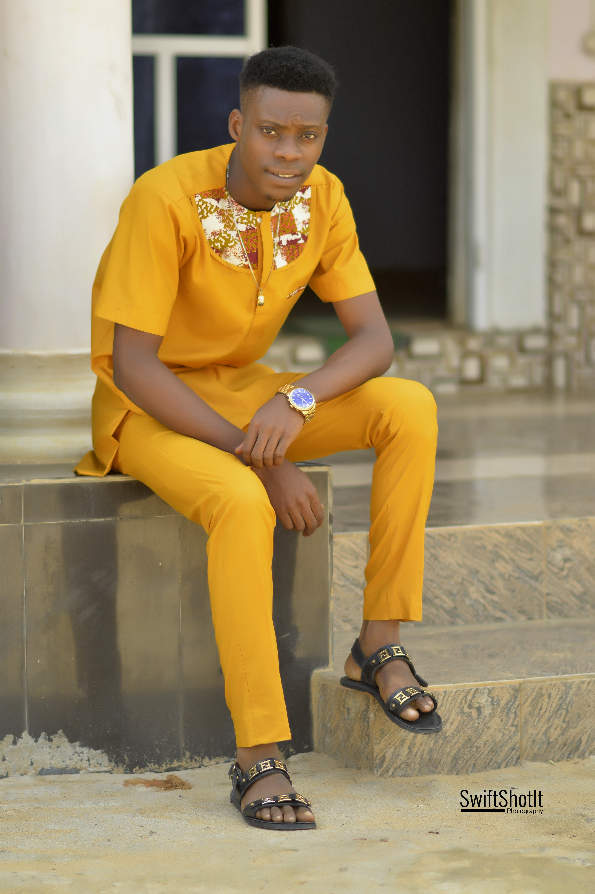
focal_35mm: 128
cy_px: 447
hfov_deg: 10.7
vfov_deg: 16.1
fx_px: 3167
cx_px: 298
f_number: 1.8
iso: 100
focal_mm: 85
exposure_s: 1/1000
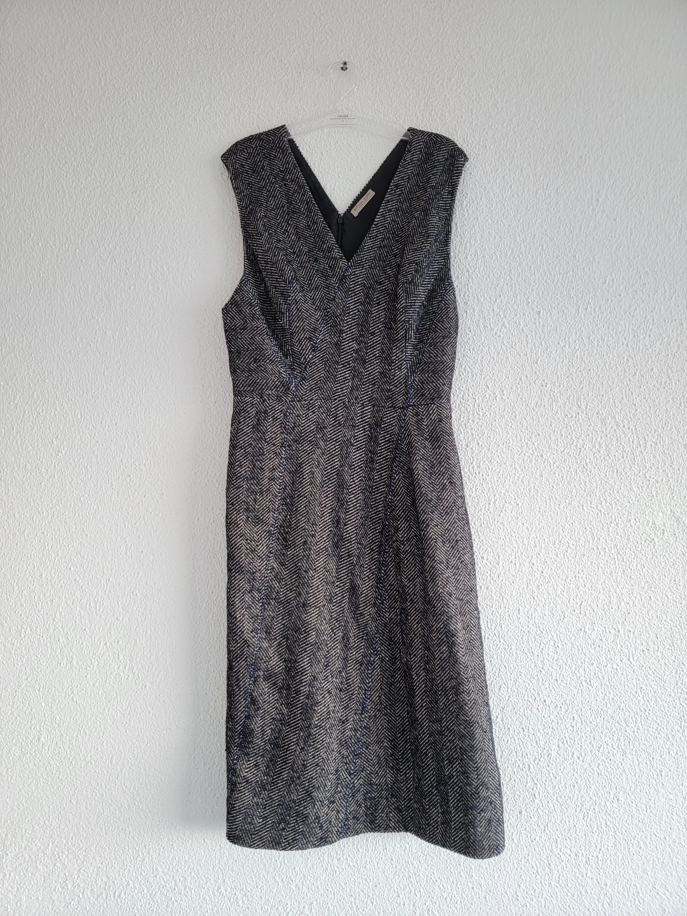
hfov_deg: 56.8
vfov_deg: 71.6
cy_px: 458
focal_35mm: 24
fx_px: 635
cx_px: 344
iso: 200
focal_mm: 6.7
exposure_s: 1/60
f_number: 1.8
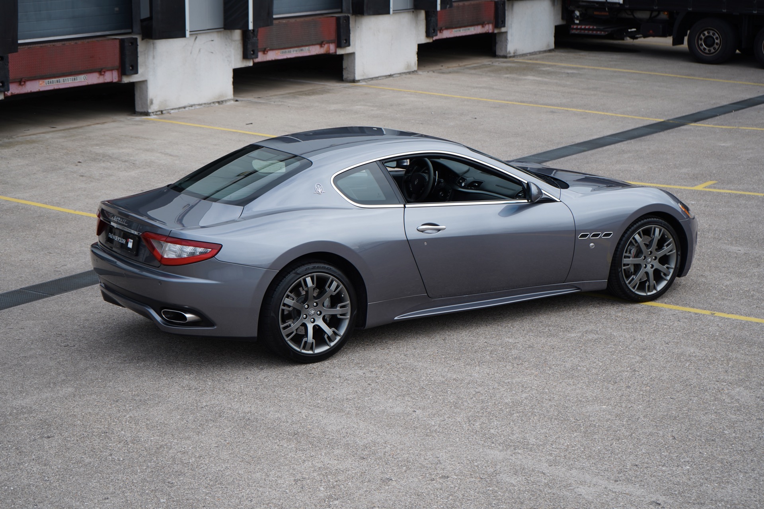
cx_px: 382
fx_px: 1485
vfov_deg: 19.5
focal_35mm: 70
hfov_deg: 28.8
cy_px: 254
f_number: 6.3
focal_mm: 70
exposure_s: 1/200
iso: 100
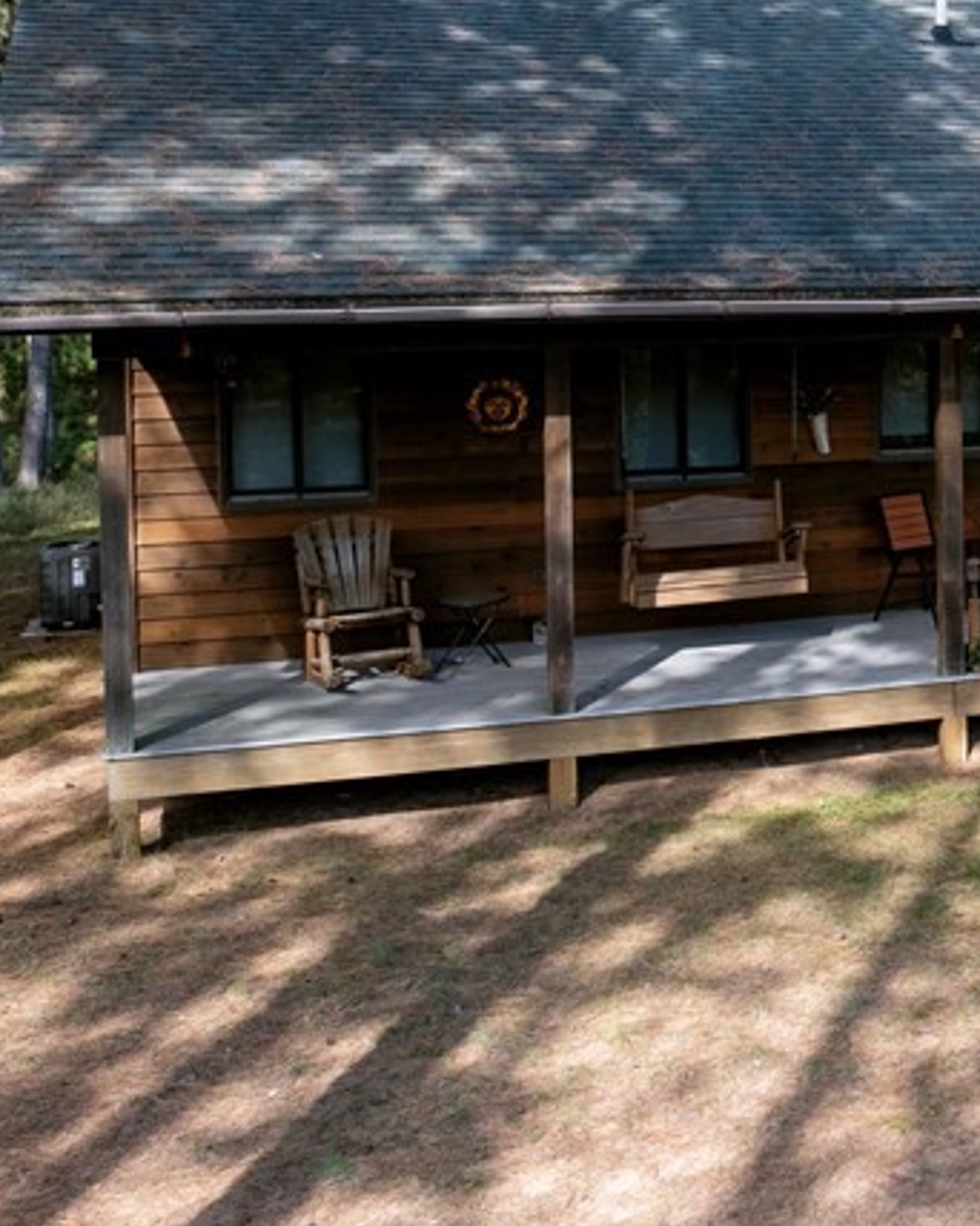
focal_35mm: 56
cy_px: 321
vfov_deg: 33.0
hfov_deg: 24.1
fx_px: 2032
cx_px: 1244
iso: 320
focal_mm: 12.29
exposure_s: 1/1000
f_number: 2.8
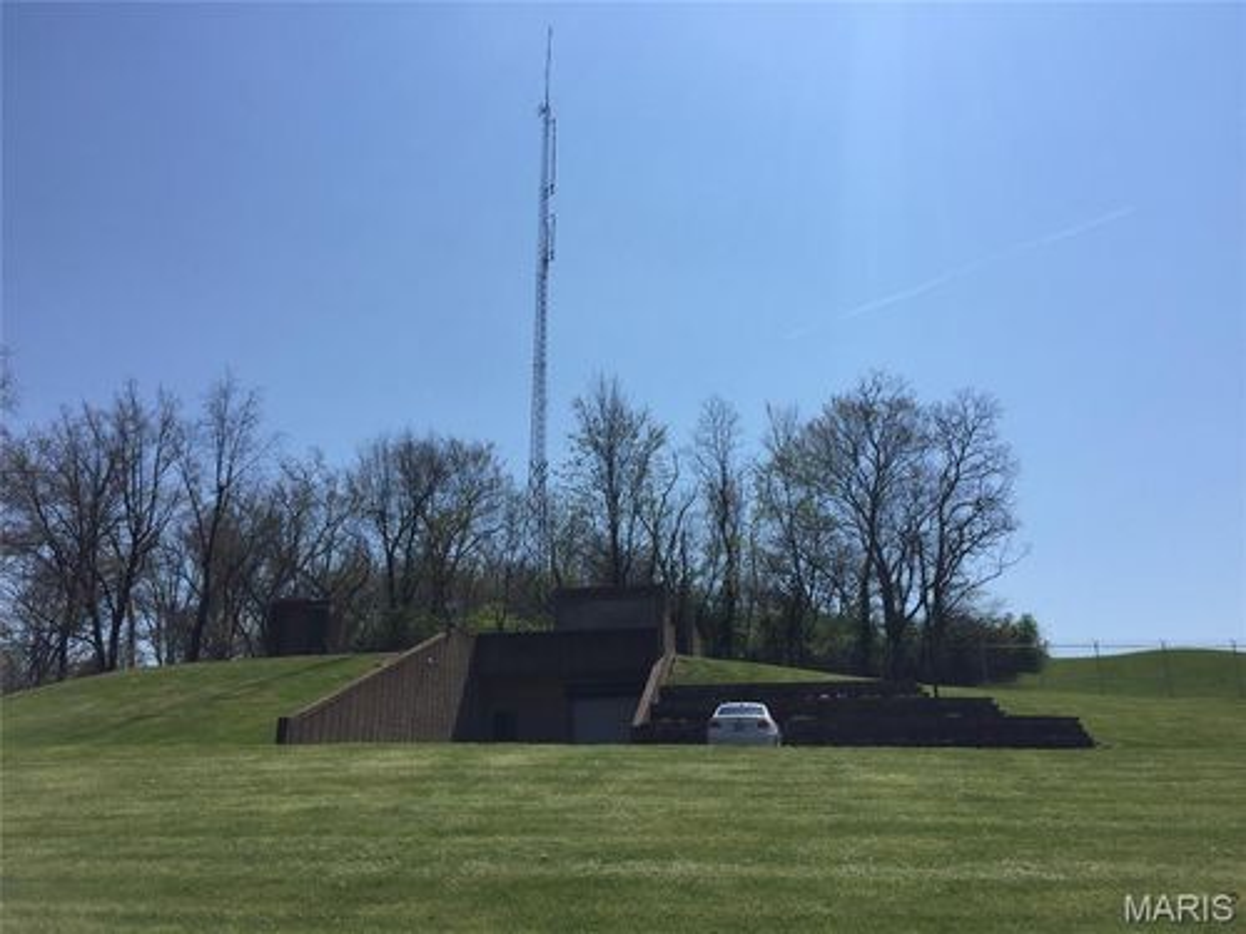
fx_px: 1044
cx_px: 623
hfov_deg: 61.7
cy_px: 467
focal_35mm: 29
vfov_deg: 48.2
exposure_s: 1/3300
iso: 32
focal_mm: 4.15
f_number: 2.2
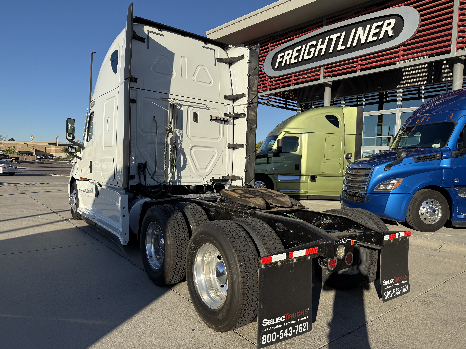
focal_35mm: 24
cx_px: 233
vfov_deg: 56.8
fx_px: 323
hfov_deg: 71.6
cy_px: 174
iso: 80
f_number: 1.78
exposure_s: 1/4975
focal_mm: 6.76
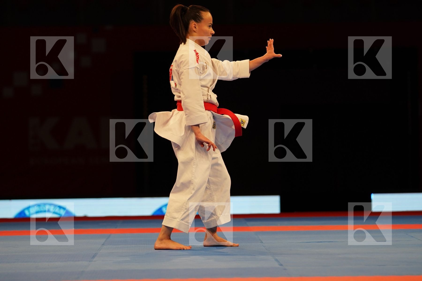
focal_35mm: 201
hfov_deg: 10.2
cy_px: 140
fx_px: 2356
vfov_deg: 6.8
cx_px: 211
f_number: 2.8
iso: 800
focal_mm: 134
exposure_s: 1/500
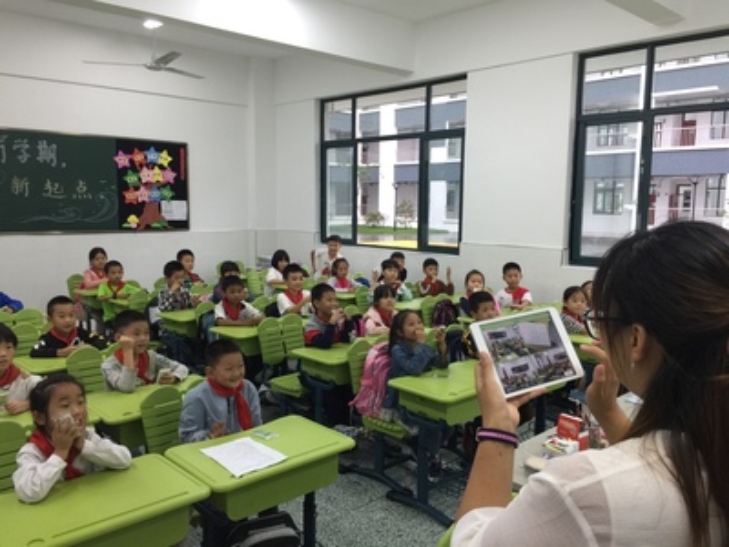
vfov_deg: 48.2
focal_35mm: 29
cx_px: 364
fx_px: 611
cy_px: 274
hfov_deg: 61.7
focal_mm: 4.15
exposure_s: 1/17
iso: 40
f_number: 2.2
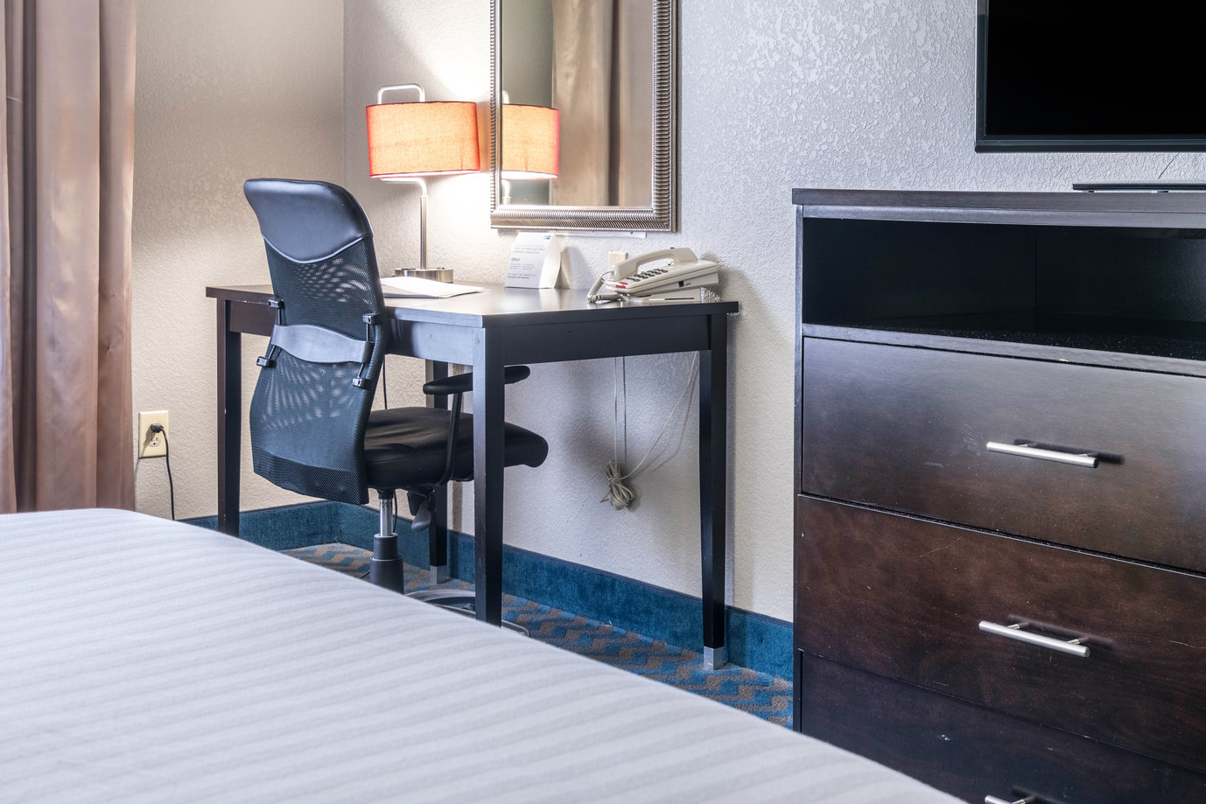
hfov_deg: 37.7
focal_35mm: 52
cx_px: 817
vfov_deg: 25.8
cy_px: 229
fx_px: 1742
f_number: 8
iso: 320
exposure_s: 1/20
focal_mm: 35
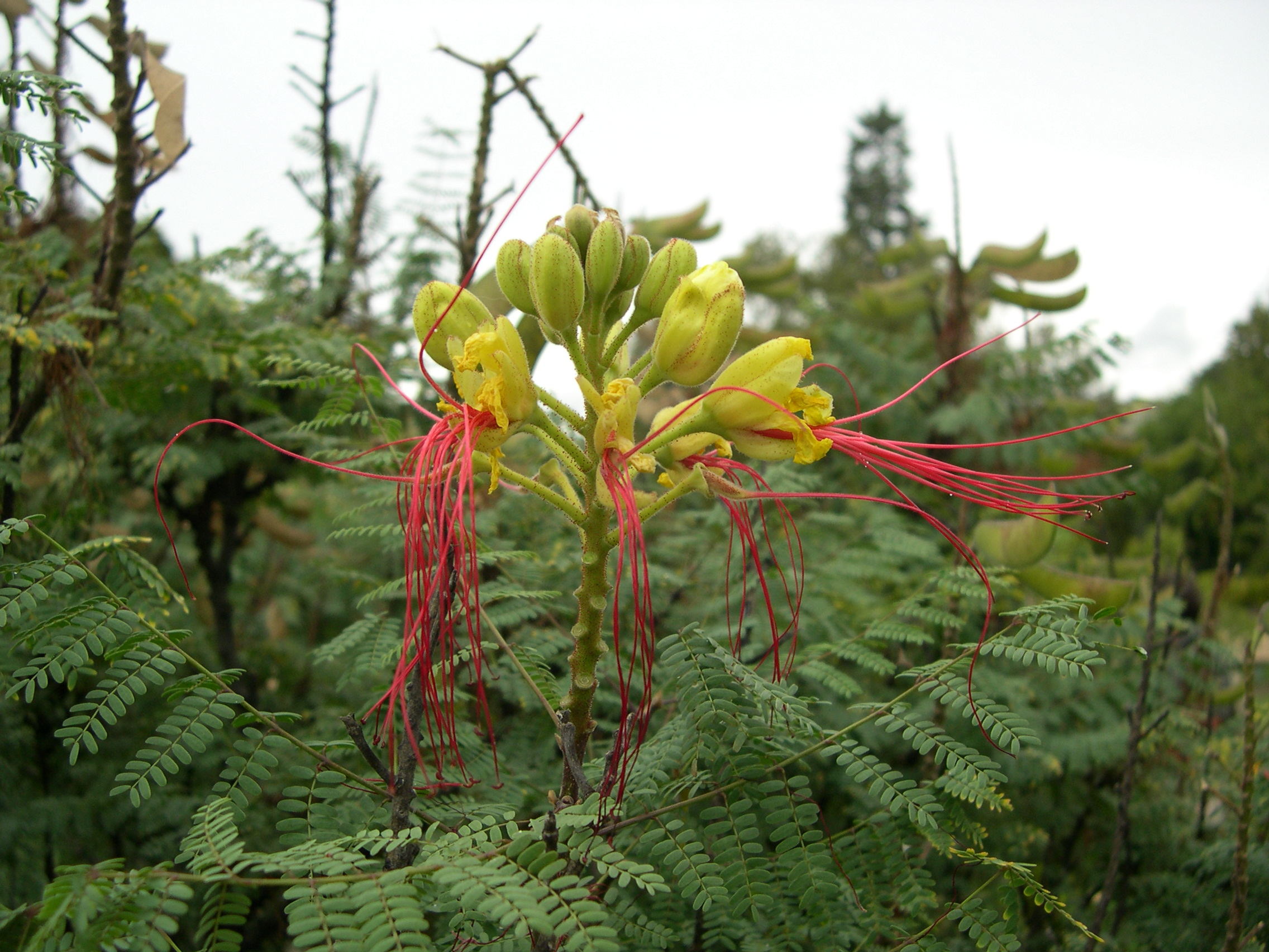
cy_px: 476
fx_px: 1393
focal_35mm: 38
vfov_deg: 37.7
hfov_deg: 49.0
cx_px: 634
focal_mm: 8
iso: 100
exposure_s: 1/198
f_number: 2.8
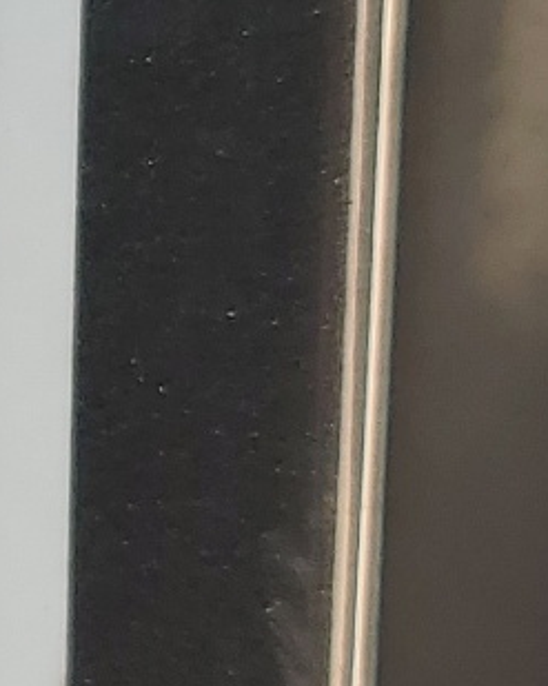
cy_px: 232
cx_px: -579
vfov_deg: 11.0
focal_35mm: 175
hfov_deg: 8.4
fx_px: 3550
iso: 50
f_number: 1.5
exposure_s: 1/217
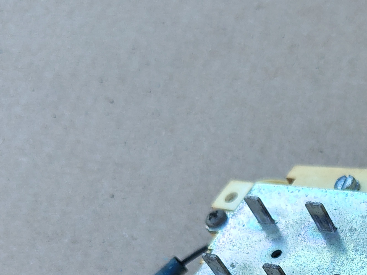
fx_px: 785
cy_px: 389
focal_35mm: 74
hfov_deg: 24.8
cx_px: 387
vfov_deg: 18.1
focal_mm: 5.56
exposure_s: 1/287
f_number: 1.8
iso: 100
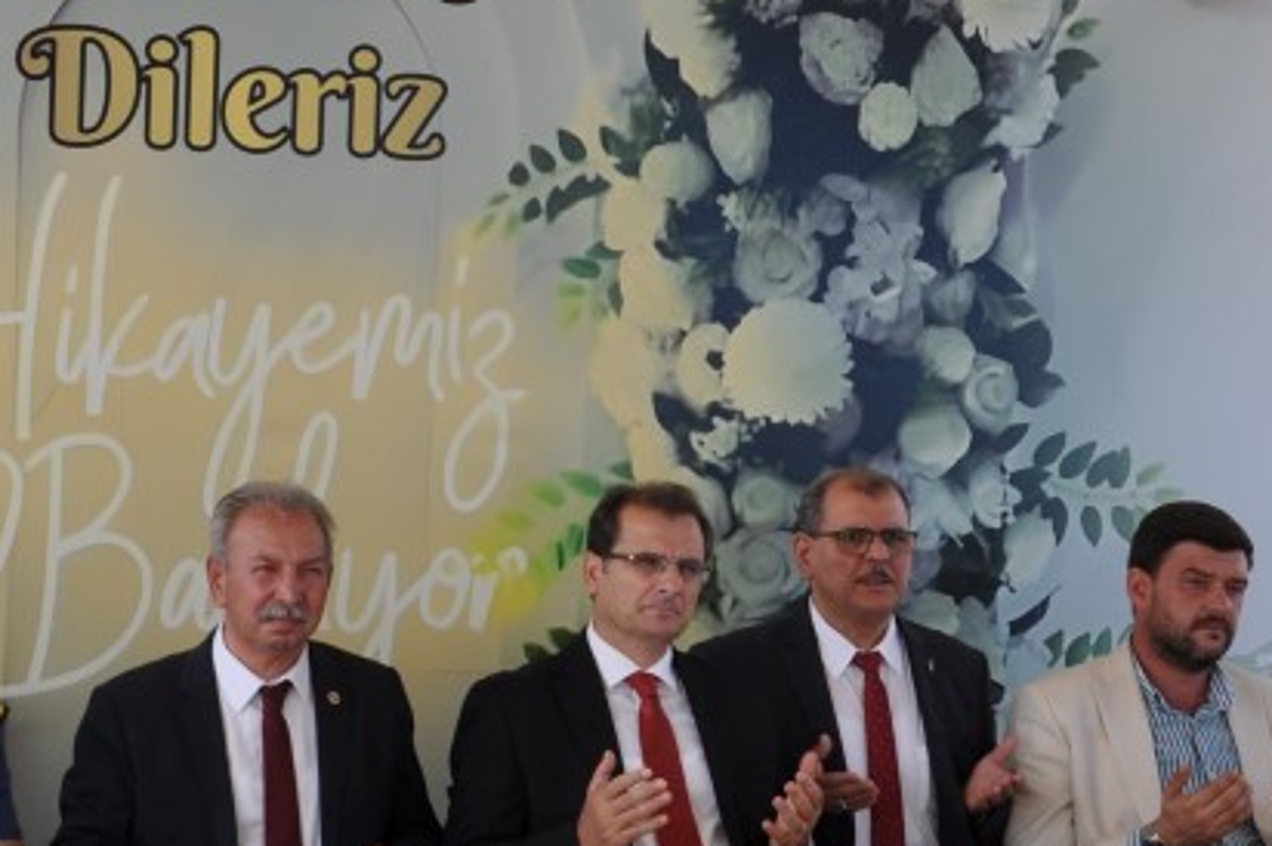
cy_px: 547
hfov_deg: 19.8
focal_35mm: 101
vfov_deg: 13.5
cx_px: 130
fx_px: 3566
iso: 200
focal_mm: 24
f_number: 6.3
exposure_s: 1/160
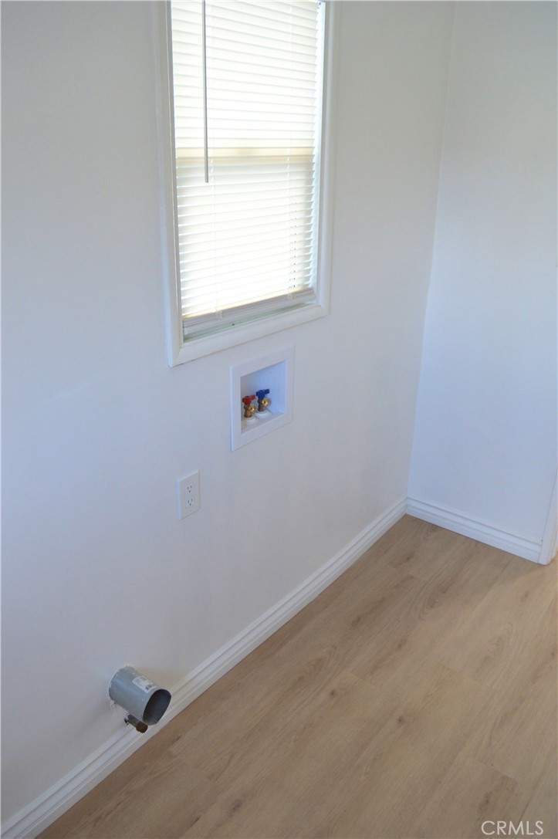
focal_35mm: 27
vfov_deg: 67.4
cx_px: 279
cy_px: 420
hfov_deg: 47.9
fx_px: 629
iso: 400
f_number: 4.5
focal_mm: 18
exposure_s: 1/80
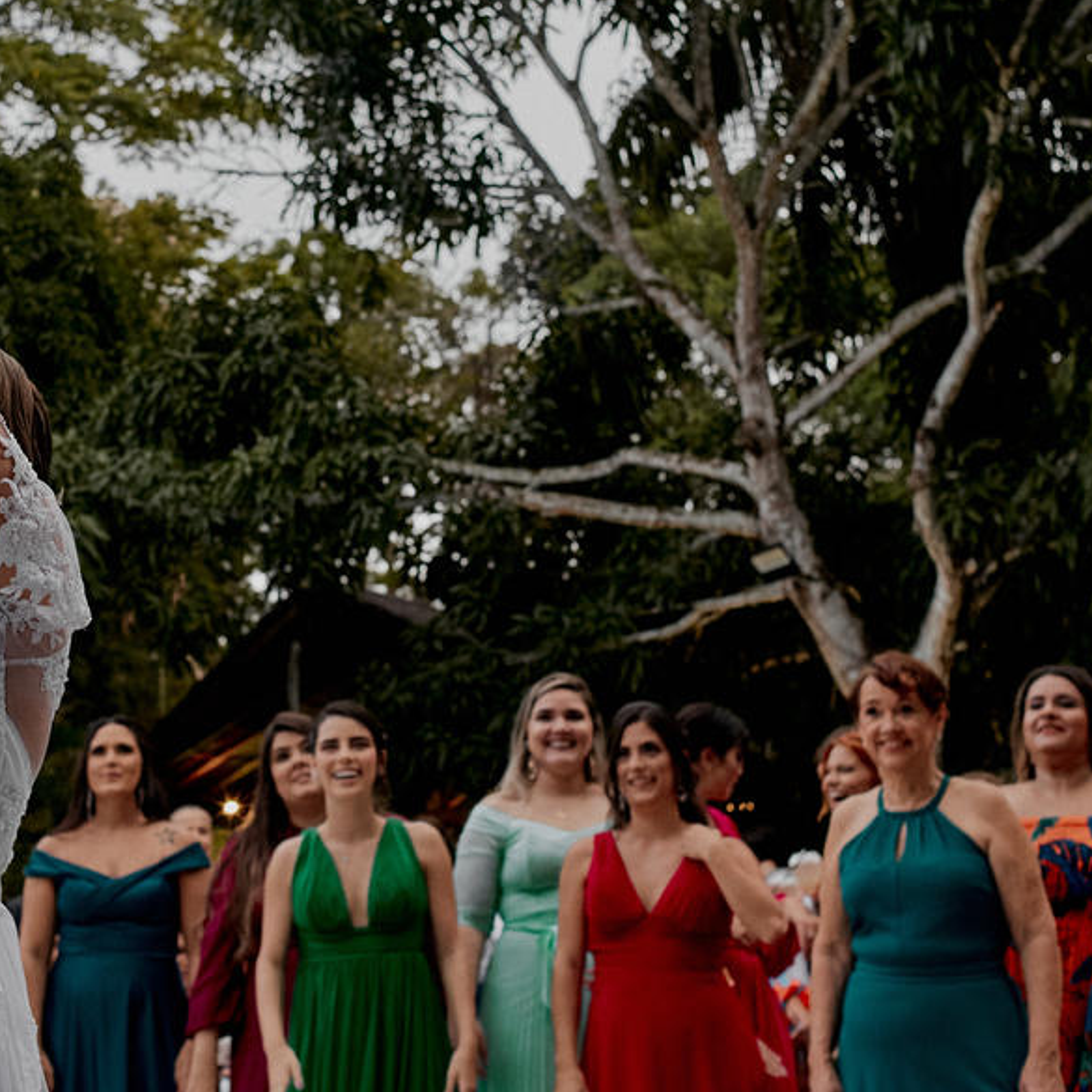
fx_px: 2177
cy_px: 395
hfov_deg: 27.9
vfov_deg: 28.0
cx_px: 308
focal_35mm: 61
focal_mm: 35
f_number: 4
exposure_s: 1/400
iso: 1600
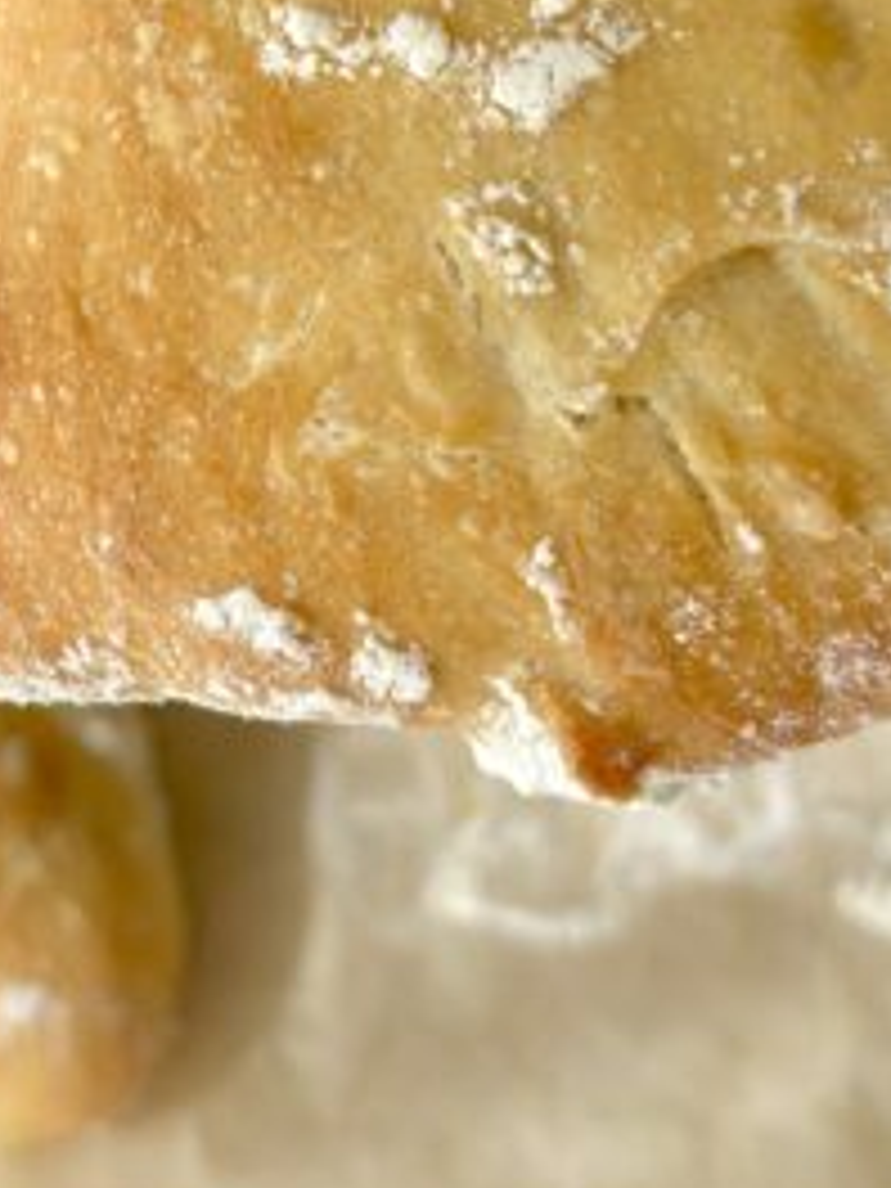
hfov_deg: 16.0
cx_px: 61
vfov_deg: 21.1
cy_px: 144
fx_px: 3123
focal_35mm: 91
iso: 80
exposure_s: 1/850
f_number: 1.78
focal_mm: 6.86
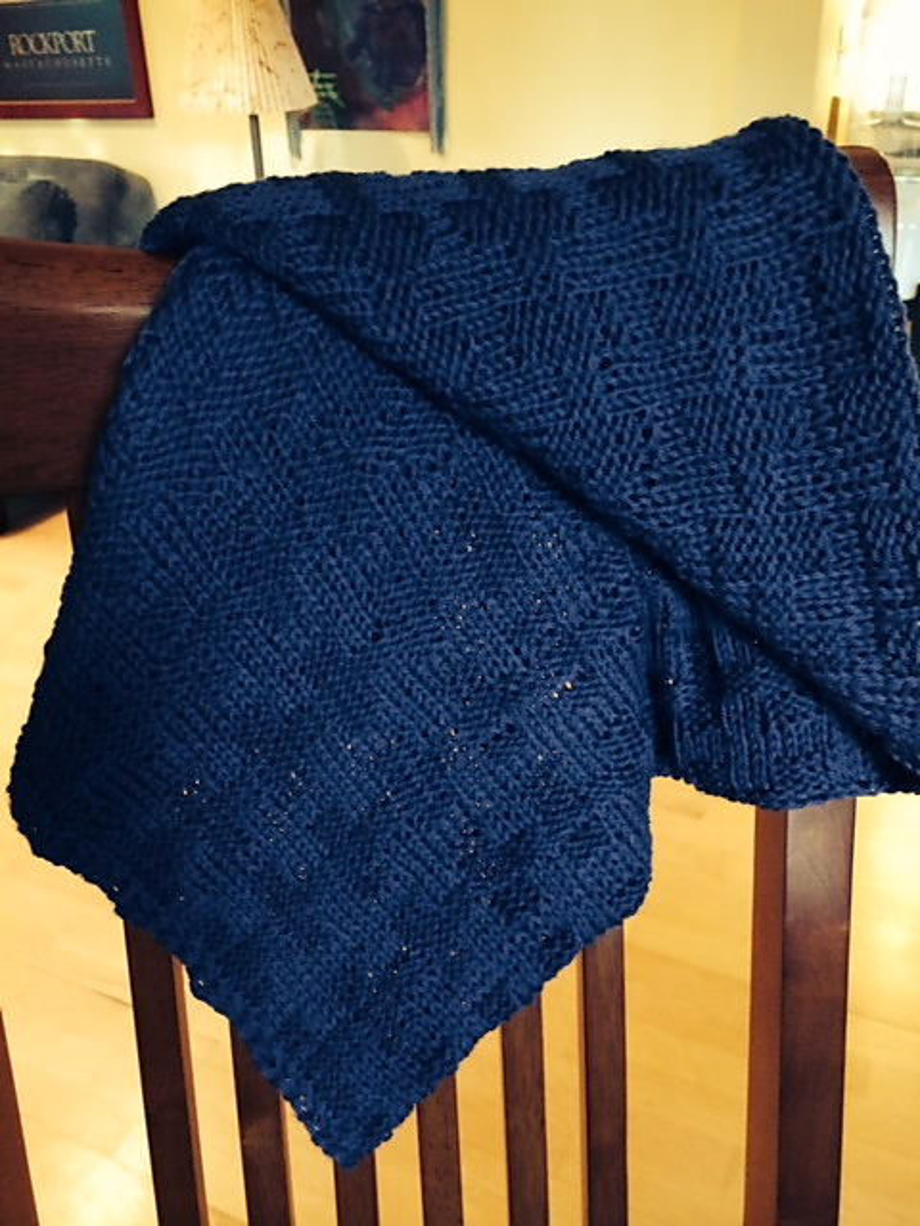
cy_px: 613
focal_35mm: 30
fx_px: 1063
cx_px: 460
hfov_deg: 46.8
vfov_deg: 60.0
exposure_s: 1/15
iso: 320
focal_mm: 4.12
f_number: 2.2
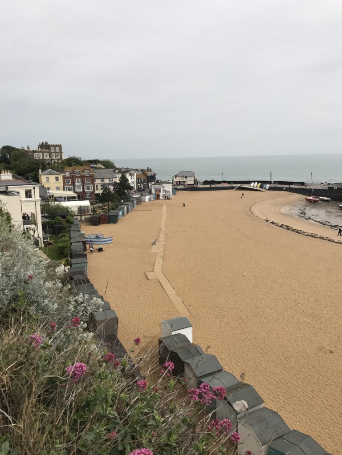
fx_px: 369
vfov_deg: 63.4
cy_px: 228
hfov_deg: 49.7
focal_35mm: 28
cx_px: 171
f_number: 1.8
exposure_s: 1/4367
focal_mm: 3.99
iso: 20
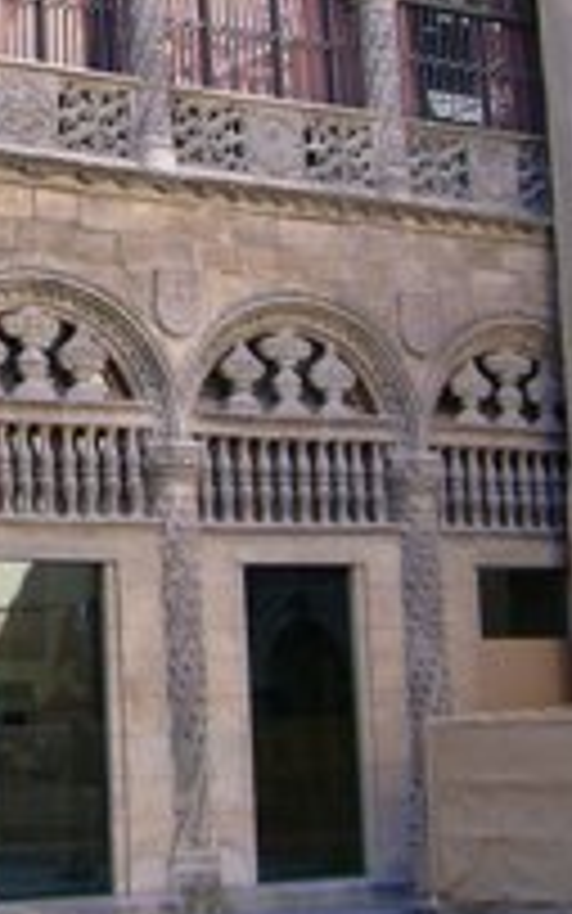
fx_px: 2044
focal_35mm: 82
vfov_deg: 25.0
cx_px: -104
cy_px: 270
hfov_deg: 15.4
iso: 50
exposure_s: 1/38
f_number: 5.8
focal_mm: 5.95
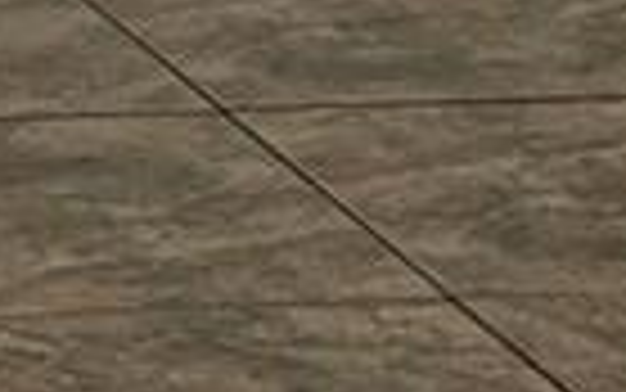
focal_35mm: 374
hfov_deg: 5.3
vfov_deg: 3.4
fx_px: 6383
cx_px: -1252
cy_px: -1176
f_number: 1.78
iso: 125
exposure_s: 1/60
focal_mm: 6.76
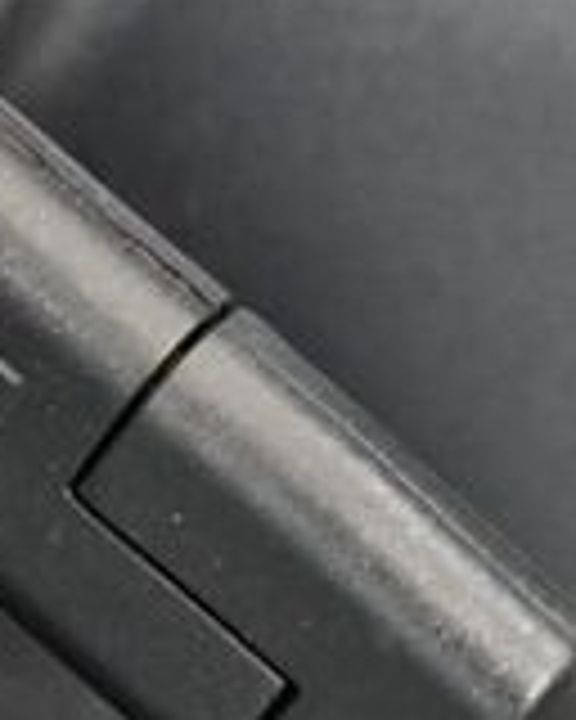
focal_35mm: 392
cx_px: -68
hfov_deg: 3.9
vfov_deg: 4.9
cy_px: 576
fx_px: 8353
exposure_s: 1/60
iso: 6400
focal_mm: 52
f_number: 5.6
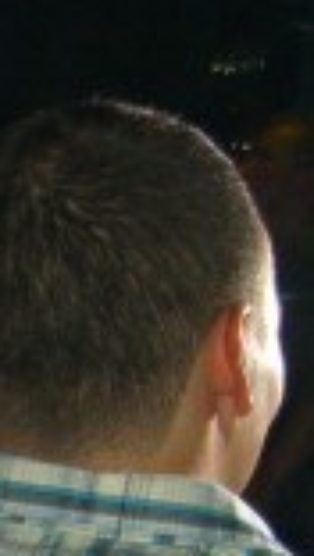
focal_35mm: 159
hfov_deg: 6.9
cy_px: 766
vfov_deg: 13.0
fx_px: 2348
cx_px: -628
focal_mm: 7.9
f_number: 2.8
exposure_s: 1/60
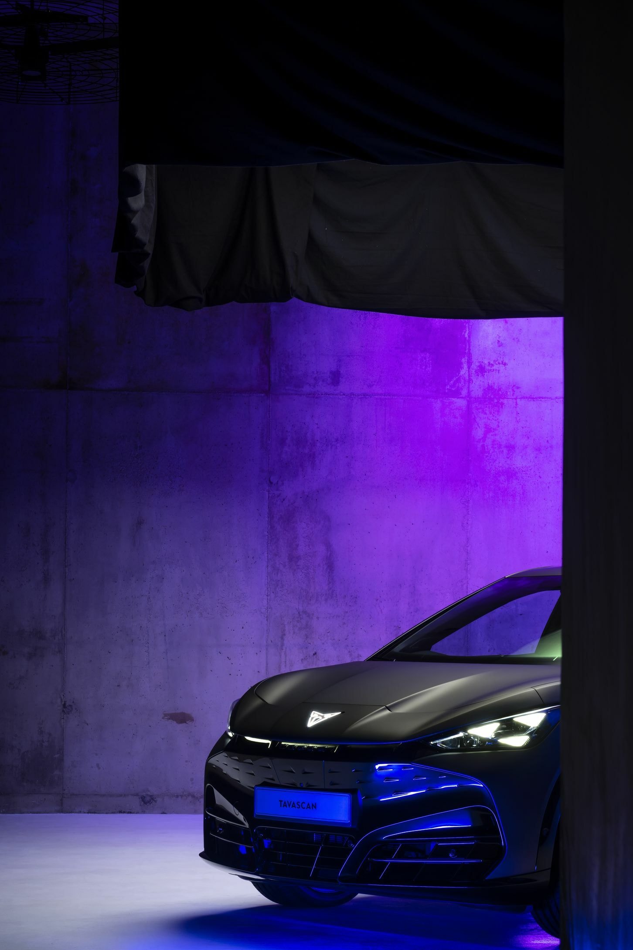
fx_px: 2163
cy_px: 600
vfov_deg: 24.7
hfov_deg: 16.6
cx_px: 384
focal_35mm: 82
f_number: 14
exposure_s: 5
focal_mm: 62
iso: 100
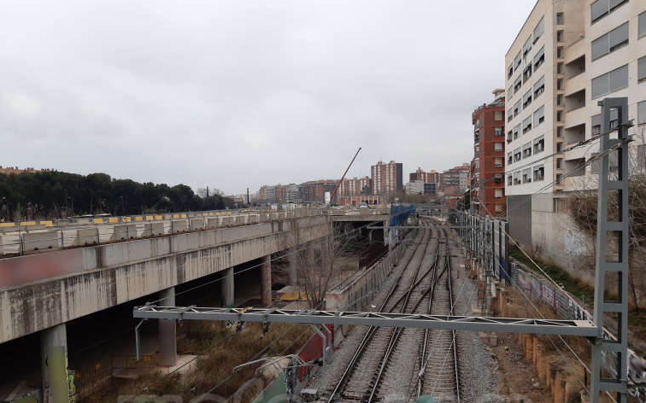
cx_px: 320
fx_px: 493
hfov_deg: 66.5
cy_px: 237
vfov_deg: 44.3
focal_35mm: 28
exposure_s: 1/455
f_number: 1.7
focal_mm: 3.92
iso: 40
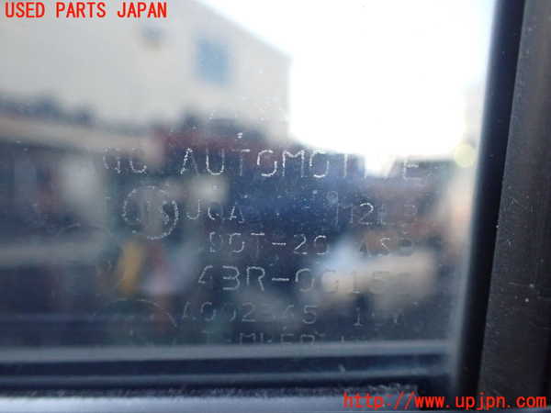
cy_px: 206
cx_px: 276
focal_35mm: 30
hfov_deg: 60.0
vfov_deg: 46.8
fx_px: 478
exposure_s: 1/60
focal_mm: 5.4
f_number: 2.3
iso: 800
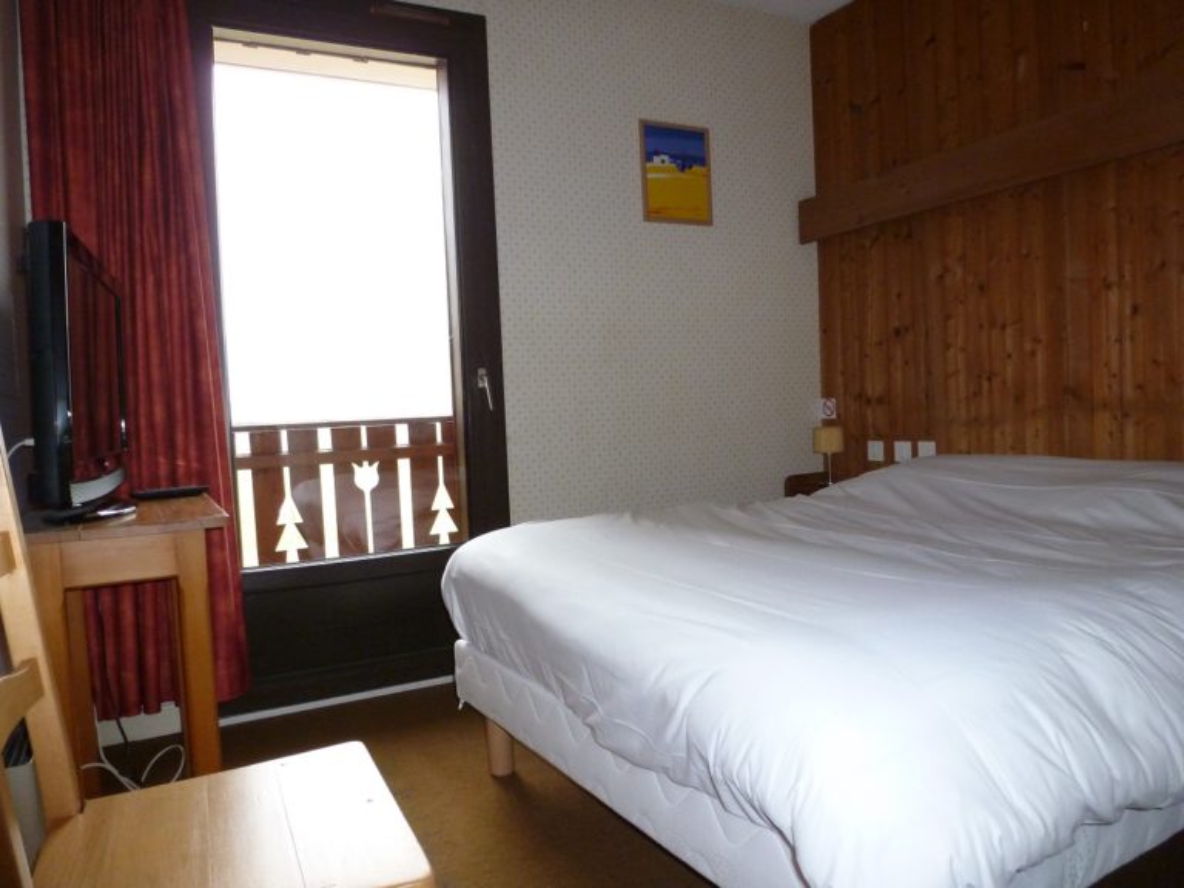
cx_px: 592
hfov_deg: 71.6
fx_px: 821
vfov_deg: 56.8
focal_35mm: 24
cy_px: 444
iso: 320
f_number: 3.3
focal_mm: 4.3
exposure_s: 1/60
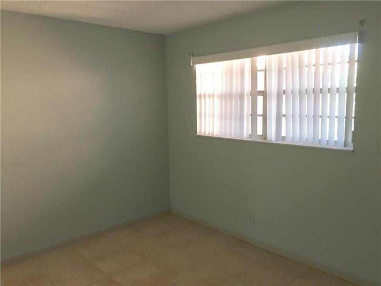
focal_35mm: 29
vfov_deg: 48.2
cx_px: 190
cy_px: 143
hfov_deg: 61.7
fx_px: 319
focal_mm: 4.15
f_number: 2.2
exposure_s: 1/30
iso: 100
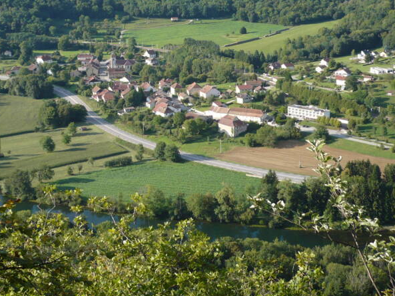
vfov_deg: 24.4
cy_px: 59
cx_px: 153
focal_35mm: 59
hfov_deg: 32.6
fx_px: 673
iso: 100
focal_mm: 5.8
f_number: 2.8
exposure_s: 1/500
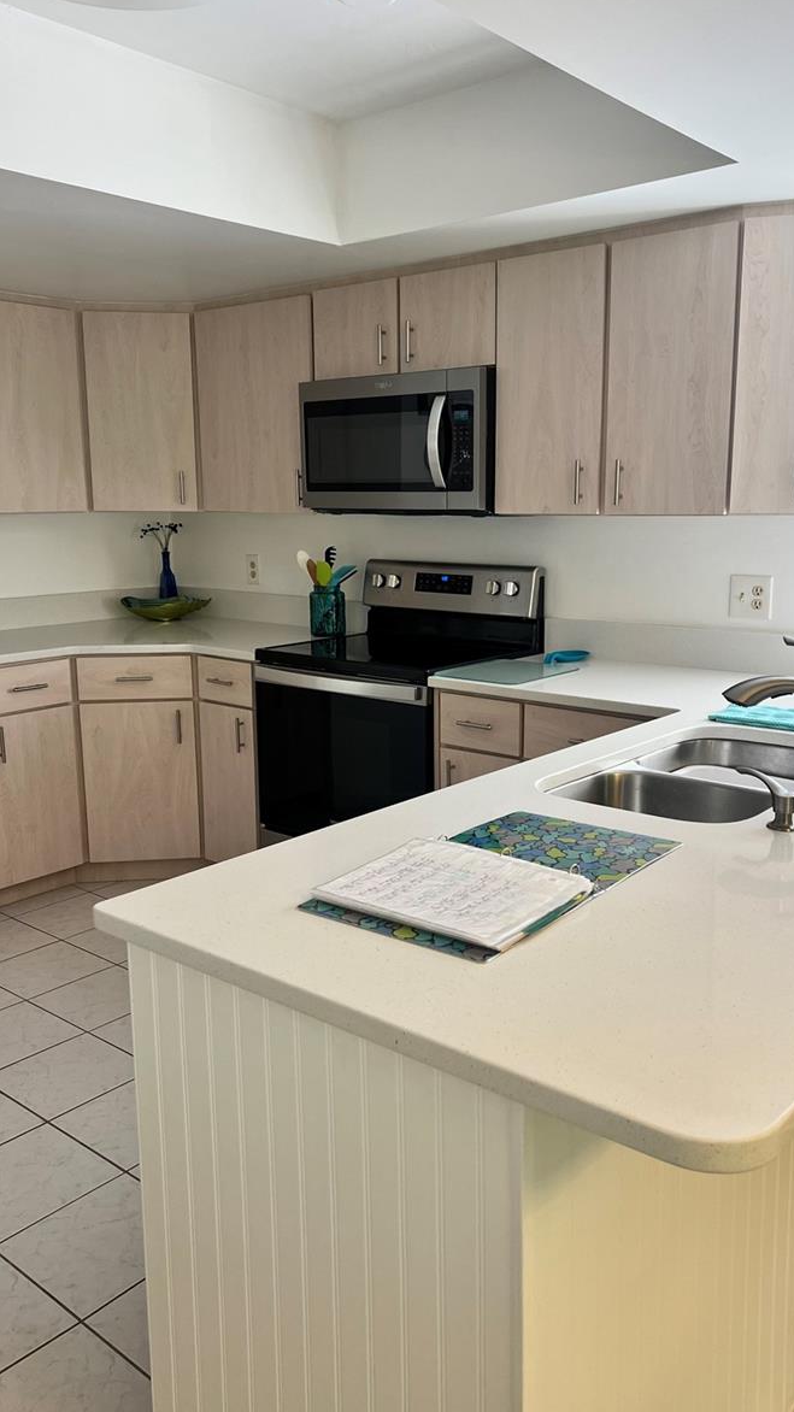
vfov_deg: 66.1
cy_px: 708
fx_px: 1086
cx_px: 445
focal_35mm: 29
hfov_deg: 40.1
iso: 100
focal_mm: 5.7
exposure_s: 1/120
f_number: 1.5
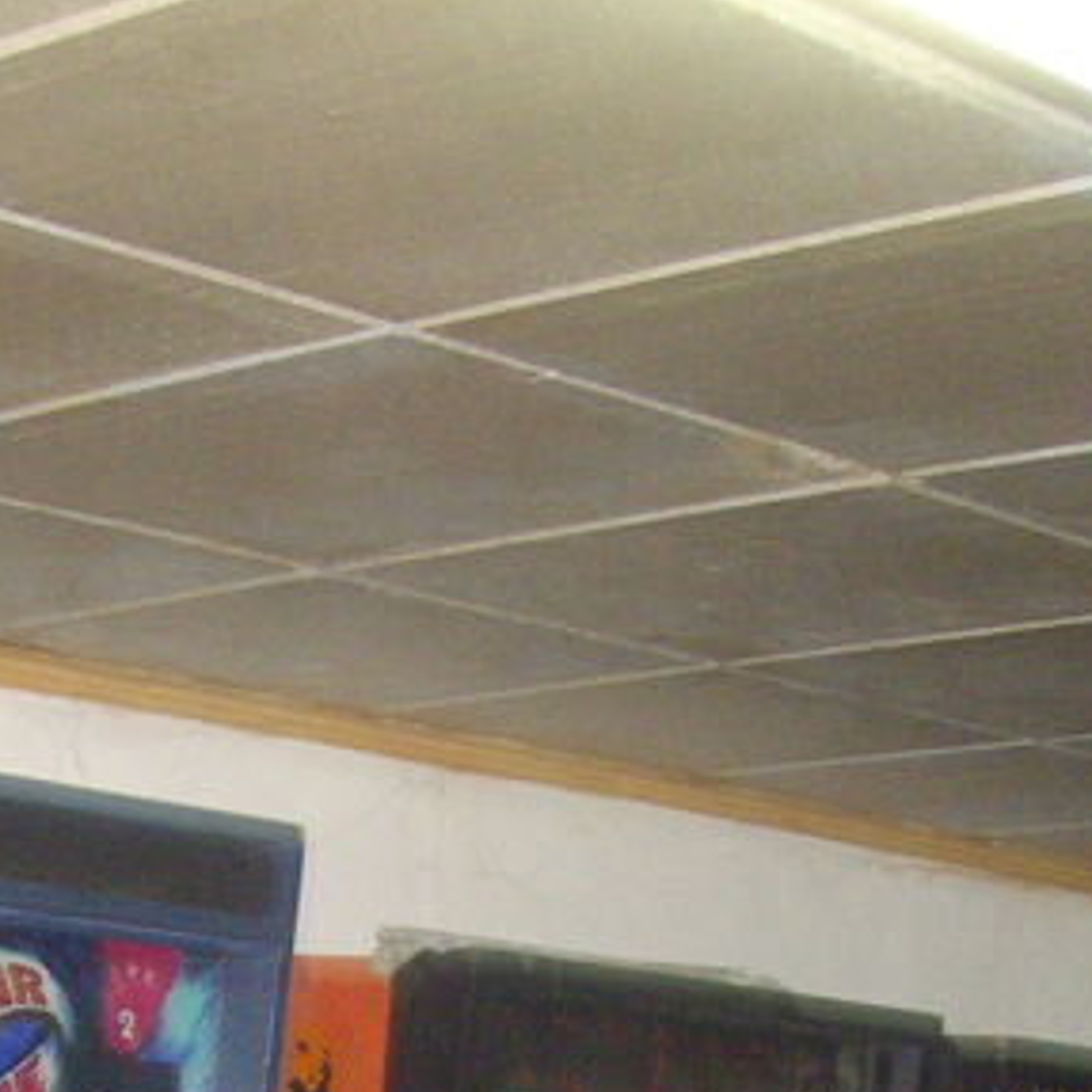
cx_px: 186
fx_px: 3962
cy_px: 1355
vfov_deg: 15.1
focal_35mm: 111
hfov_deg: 15.6
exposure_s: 1/50
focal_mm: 6
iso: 320
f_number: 2.7
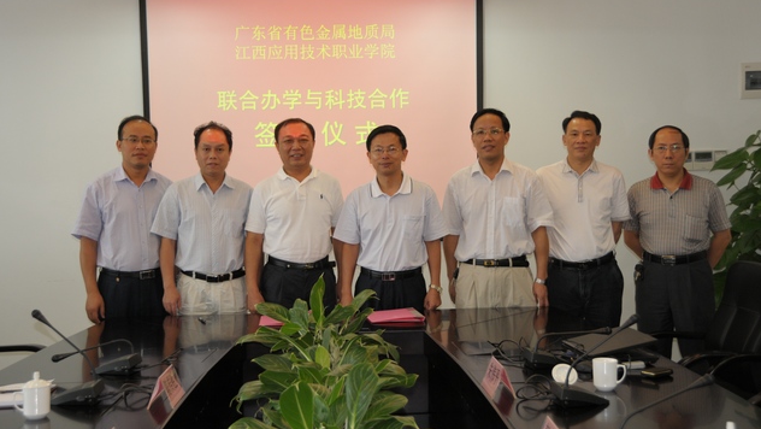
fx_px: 1090
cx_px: 383
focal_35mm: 54
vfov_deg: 22.2
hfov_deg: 38.5
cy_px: 186
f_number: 4.5
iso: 560
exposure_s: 1/60
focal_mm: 34
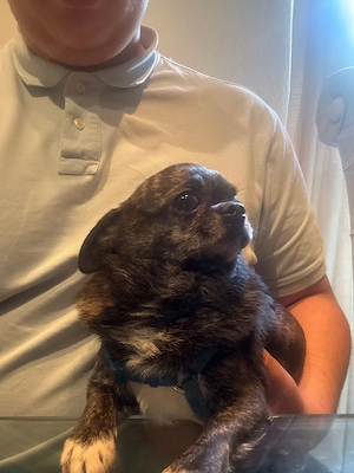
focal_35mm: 30
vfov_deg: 60.0
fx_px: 409
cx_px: 177
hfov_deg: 46.8
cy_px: 236
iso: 320
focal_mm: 2.69
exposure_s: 1/25
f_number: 1.9
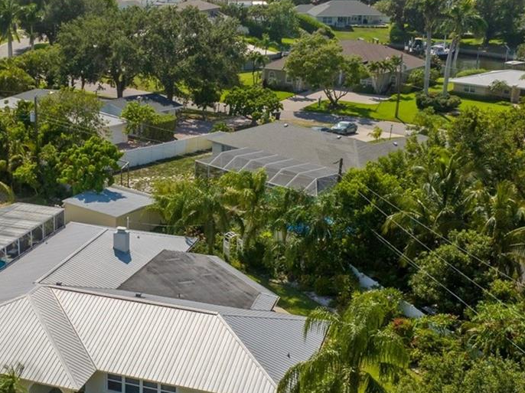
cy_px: 231
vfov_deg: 26.0
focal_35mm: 56
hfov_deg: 33.4
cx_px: 109
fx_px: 848
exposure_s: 1/6400
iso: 130
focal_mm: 12.29
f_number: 2.8
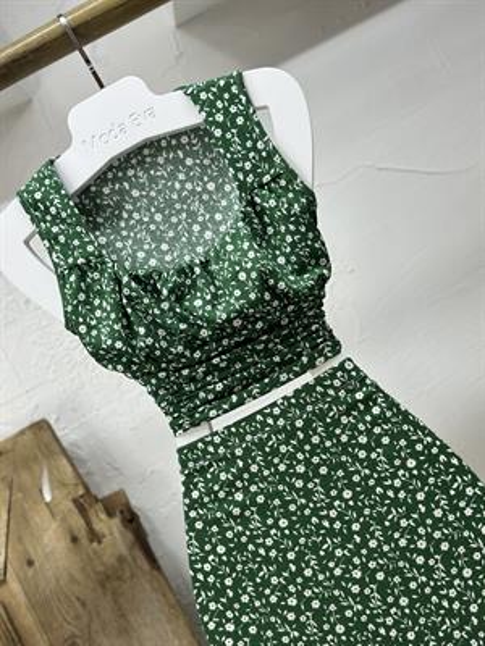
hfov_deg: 30.3
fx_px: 897
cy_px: 323
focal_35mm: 48
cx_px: 242
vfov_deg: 39.7
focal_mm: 6.86
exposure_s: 1/100
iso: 64
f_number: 1.78
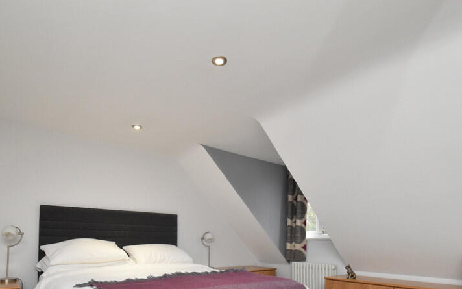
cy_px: 215
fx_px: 277
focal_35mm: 22
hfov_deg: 79.6
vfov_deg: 52.7
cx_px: 223
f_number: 10
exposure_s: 1/60
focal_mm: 10
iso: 1600
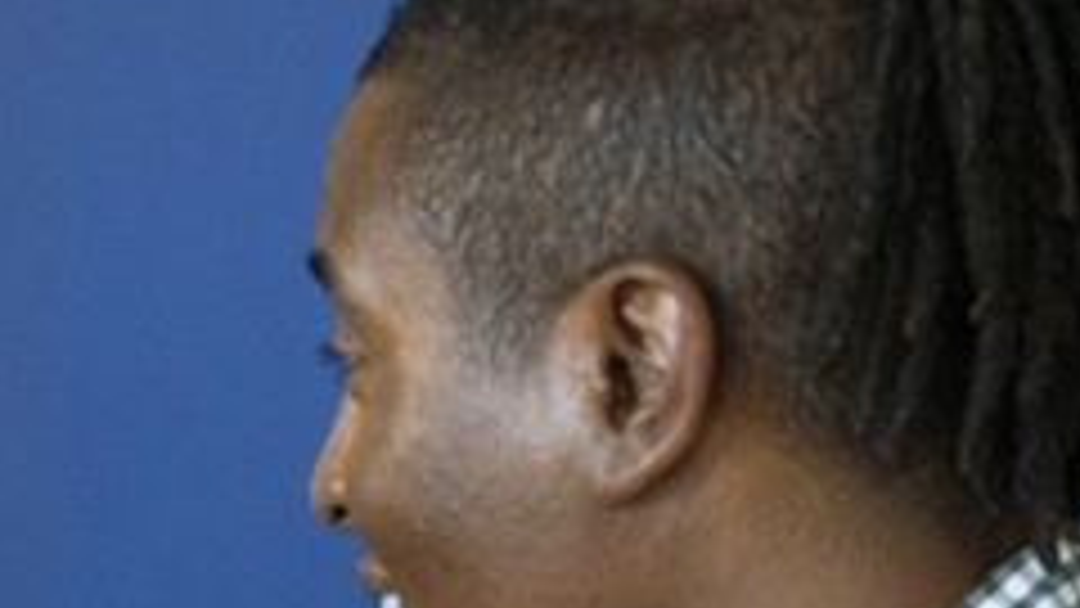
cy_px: 955
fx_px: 12199
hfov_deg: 5.0
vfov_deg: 2.8
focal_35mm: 426
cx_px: -659
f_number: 5
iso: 3200
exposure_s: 1/400
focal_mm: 100
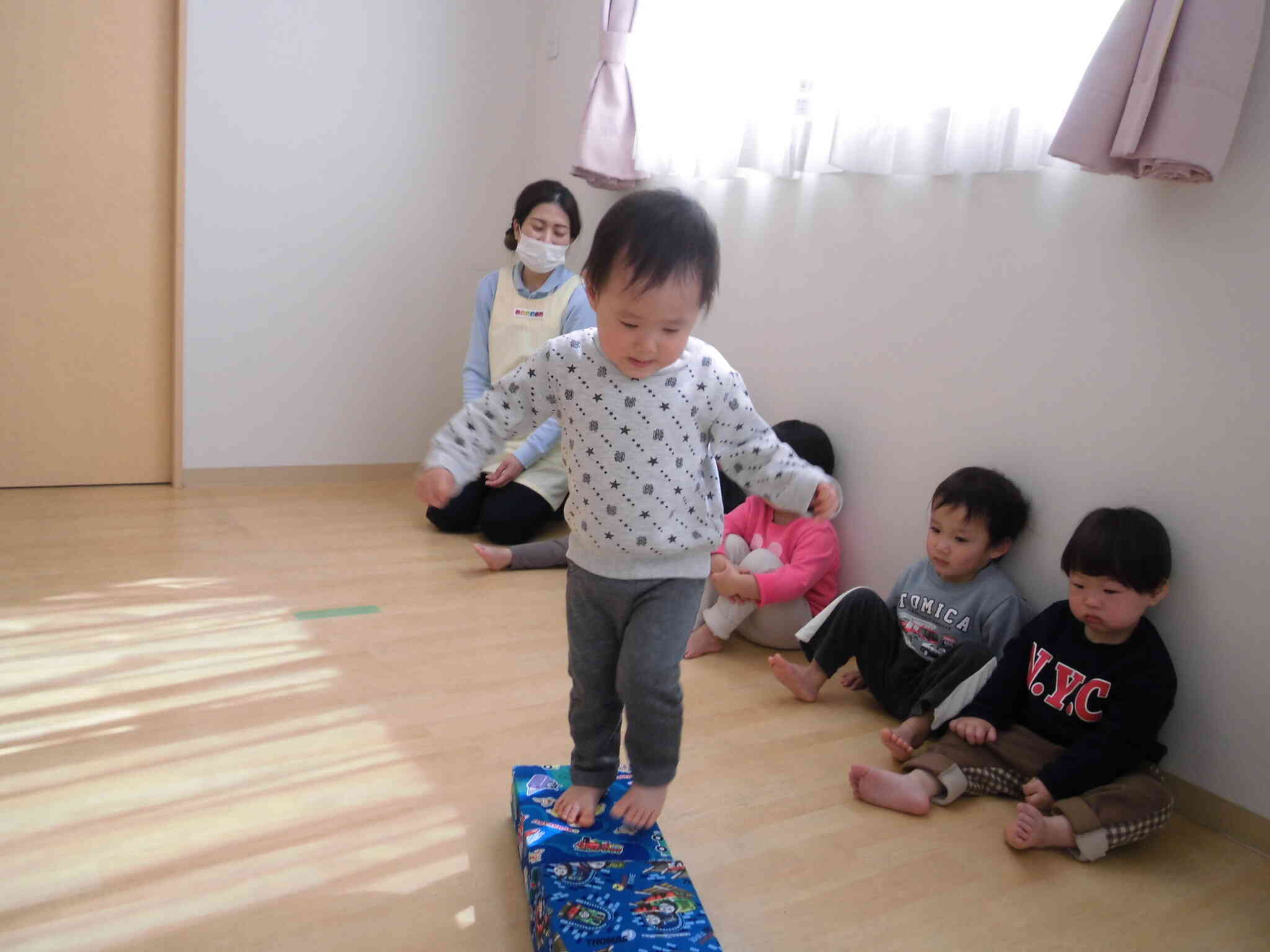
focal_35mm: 26
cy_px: 476
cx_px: 635
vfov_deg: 53.1
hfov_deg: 67.3
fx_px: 954
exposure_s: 1/80
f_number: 3.2
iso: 100
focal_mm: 4.6
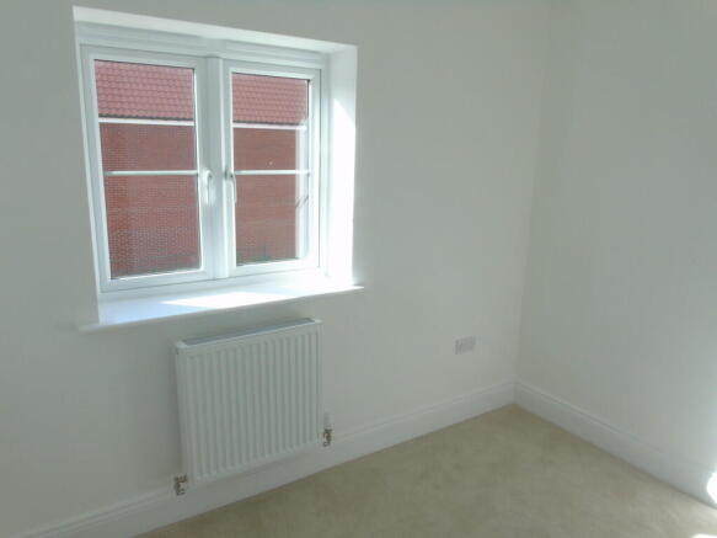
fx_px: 518
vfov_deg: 54.9
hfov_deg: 69.4
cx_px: 358
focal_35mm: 25
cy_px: 269
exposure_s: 1/30
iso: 80
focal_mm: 4.4
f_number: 8.1
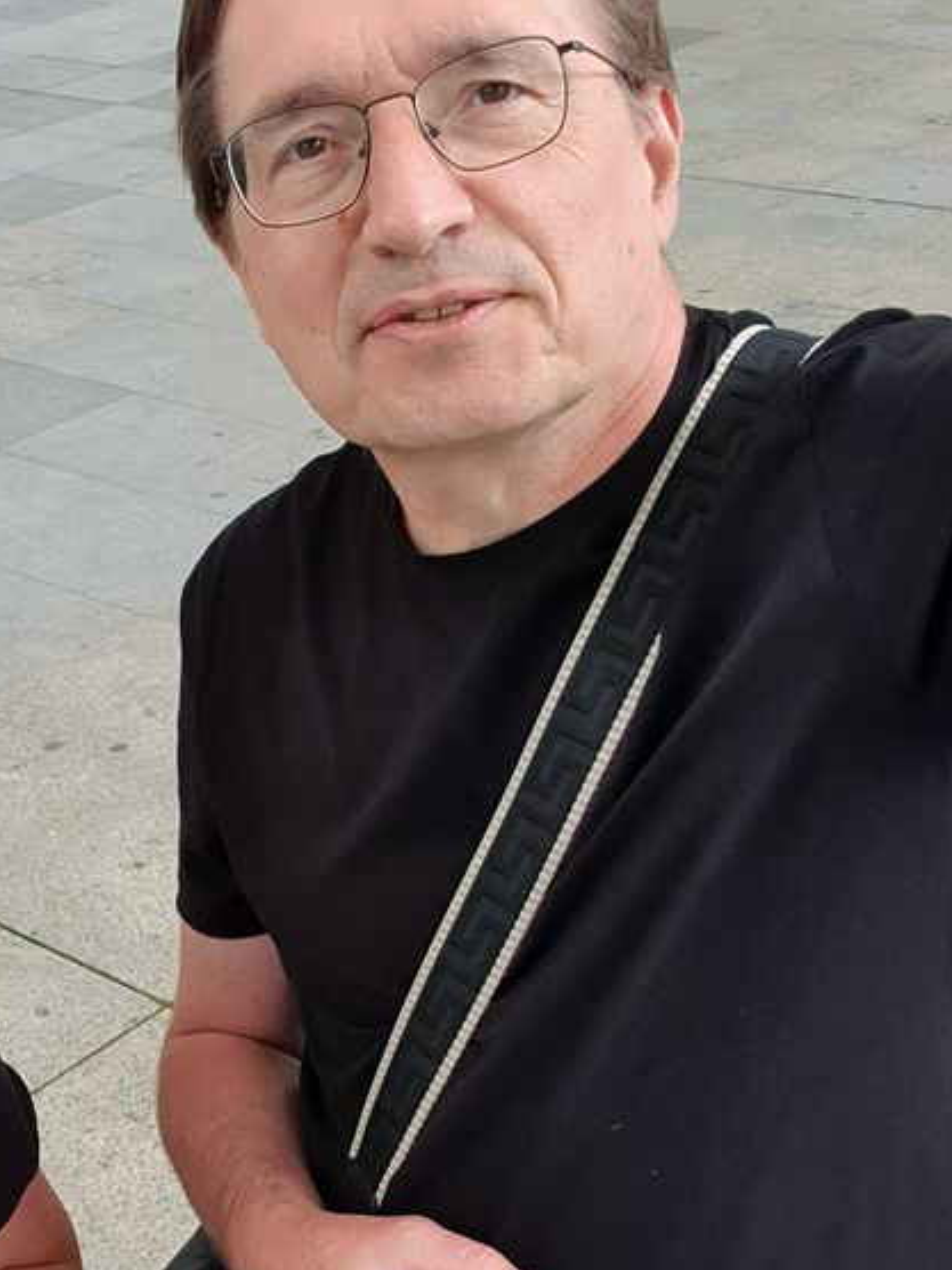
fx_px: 1980
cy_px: 1094
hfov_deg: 26.6
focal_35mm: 54
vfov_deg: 34.0
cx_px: 196
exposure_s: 1/167
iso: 50
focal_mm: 3.3
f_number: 1.9
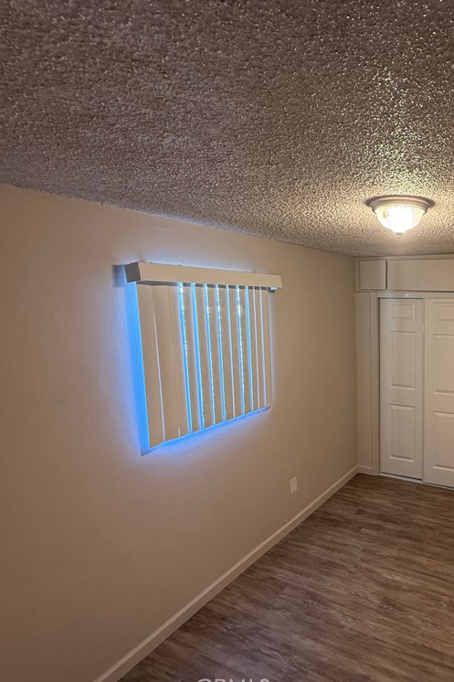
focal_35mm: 20
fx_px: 378
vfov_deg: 84.0
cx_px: 411
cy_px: 349
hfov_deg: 53.8
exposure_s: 1/120
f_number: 2.2
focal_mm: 2.22
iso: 320
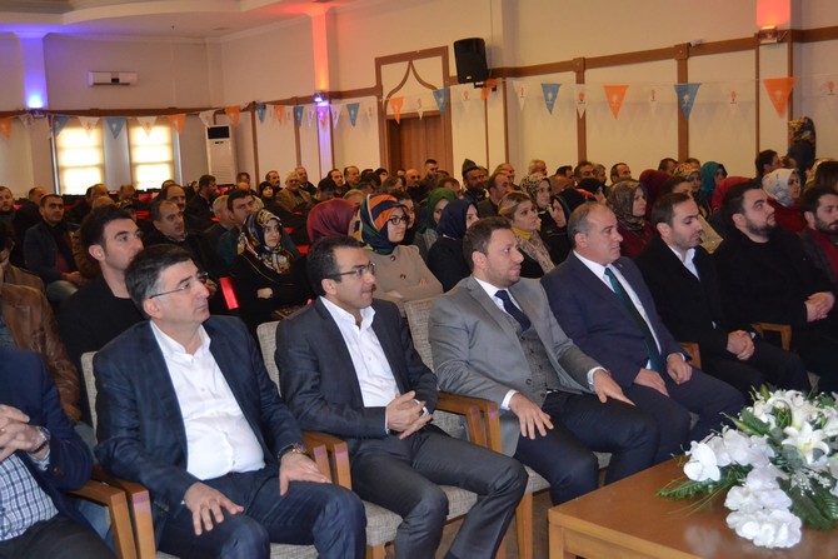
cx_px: 419
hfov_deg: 49.5
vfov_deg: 34.2
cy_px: 280
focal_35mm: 39
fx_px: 908
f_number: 4
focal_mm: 26
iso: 3200
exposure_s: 1/60
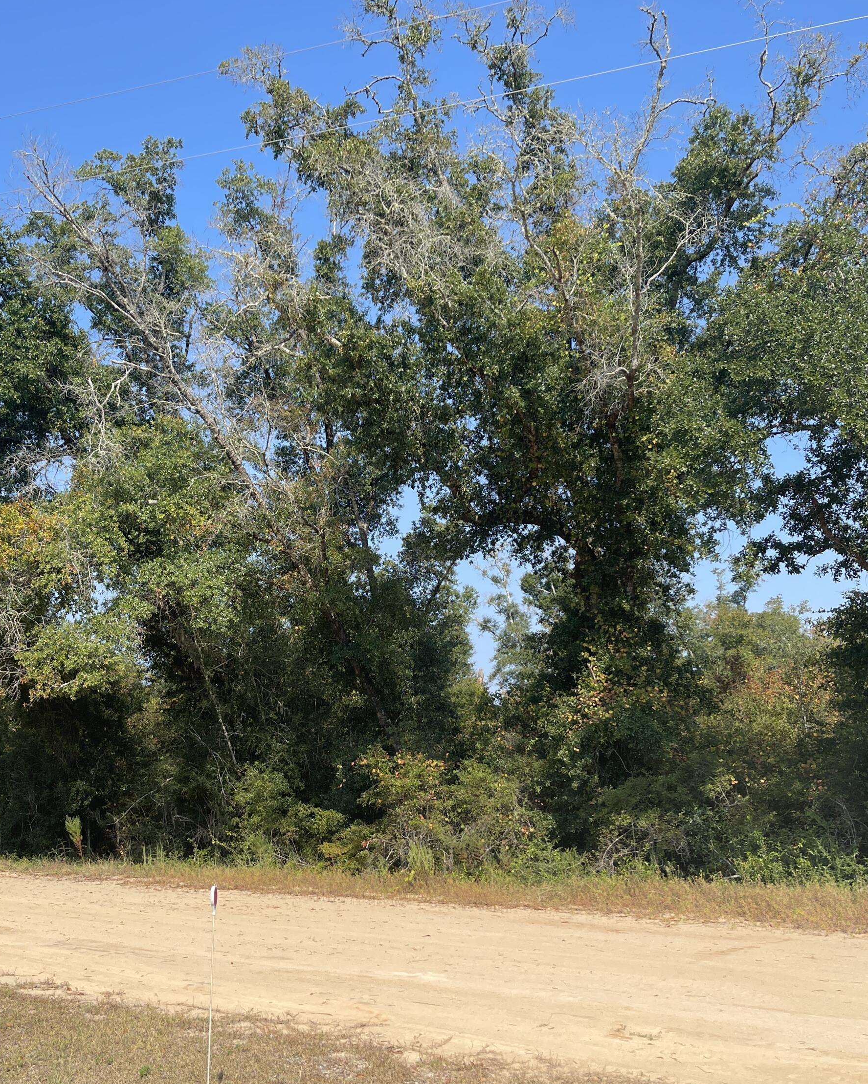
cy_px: 546
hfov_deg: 44.4
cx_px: 375
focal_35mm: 33
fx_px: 1059
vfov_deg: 54.2
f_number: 1.6
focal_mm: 5.1
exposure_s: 1/2049
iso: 32
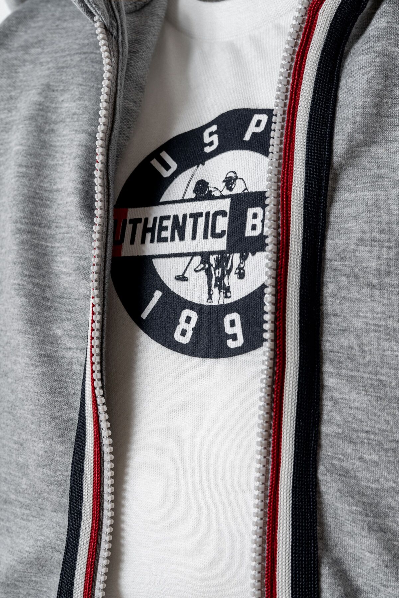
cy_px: 299
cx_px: 200
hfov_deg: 27.0
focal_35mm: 50
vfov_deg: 39.6
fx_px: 831
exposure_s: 1/160
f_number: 11
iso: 160
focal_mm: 50
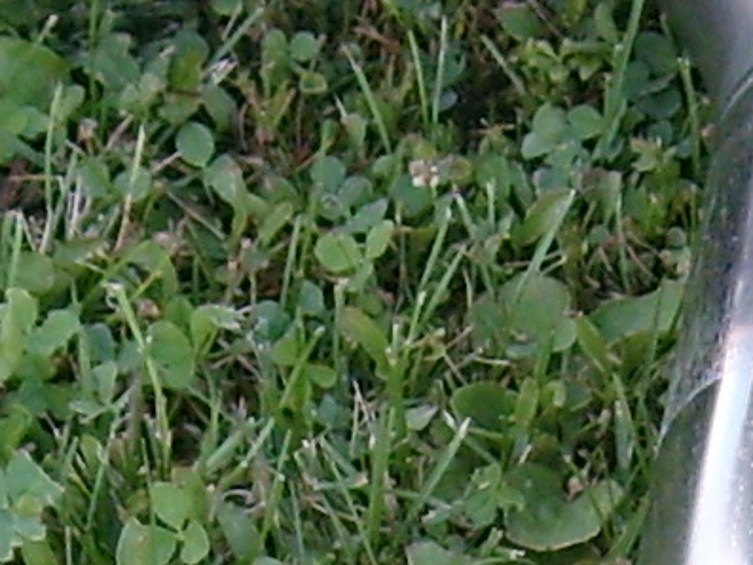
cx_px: 468
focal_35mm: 271
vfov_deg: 5.4
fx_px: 5897
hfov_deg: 7.3
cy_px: 1145
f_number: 2.8
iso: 80
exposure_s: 1/60
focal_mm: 5.8
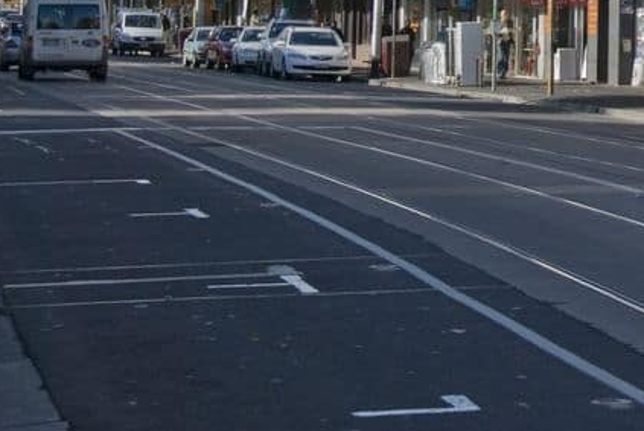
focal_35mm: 164
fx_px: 2937
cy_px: -107
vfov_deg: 8.3
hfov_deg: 12.2
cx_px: 804
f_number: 6.3
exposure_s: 1/500
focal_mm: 42
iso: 125
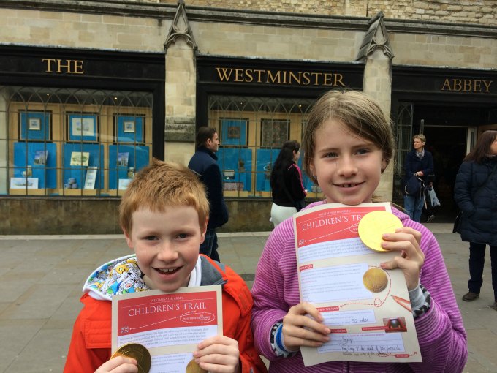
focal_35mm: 29
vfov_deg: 48.2
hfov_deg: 61.7
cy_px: 186
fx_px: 416
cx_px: 248
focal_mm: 4.15
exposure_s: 1/707
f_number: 2.2
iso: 32
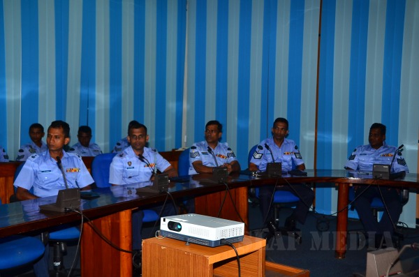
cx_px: 210
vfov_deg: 27.9
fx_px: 557
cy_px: 138
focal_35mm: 48
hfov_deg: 41.2
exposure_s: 1/60
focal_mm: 32
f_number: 5.6
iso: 250
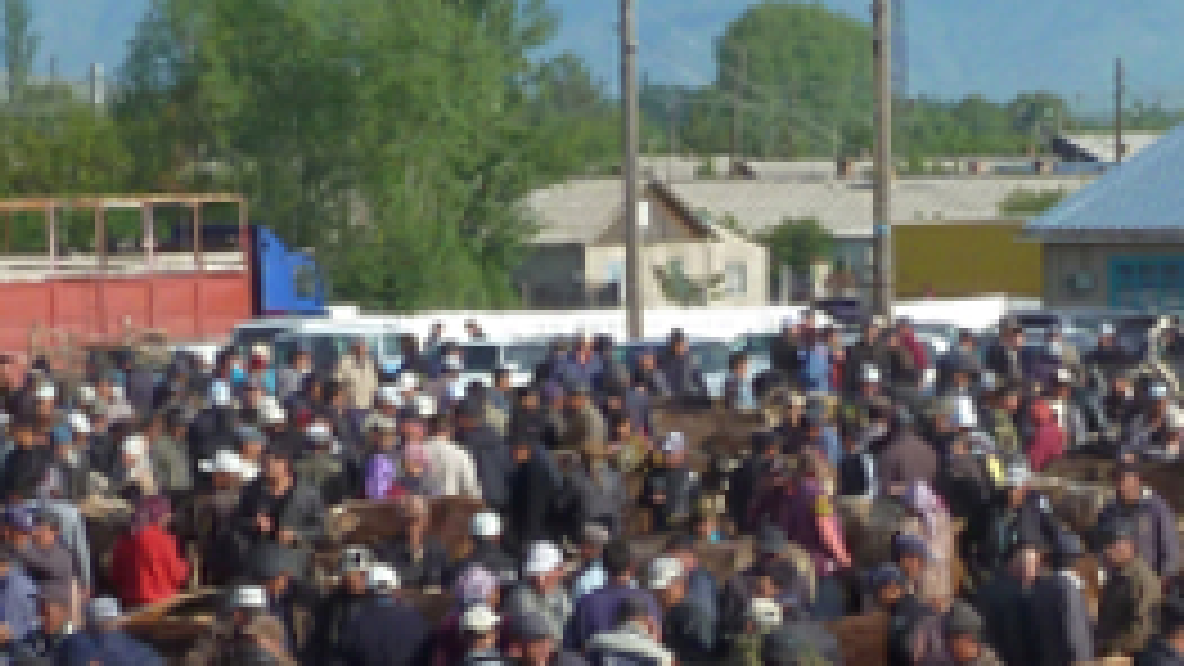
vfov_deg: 5.2
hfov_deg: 9.1
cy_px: 328
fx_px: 7316
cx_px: 1450
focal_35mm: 233
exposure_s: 1/500
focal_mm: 9.1
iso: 80
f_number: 4.5
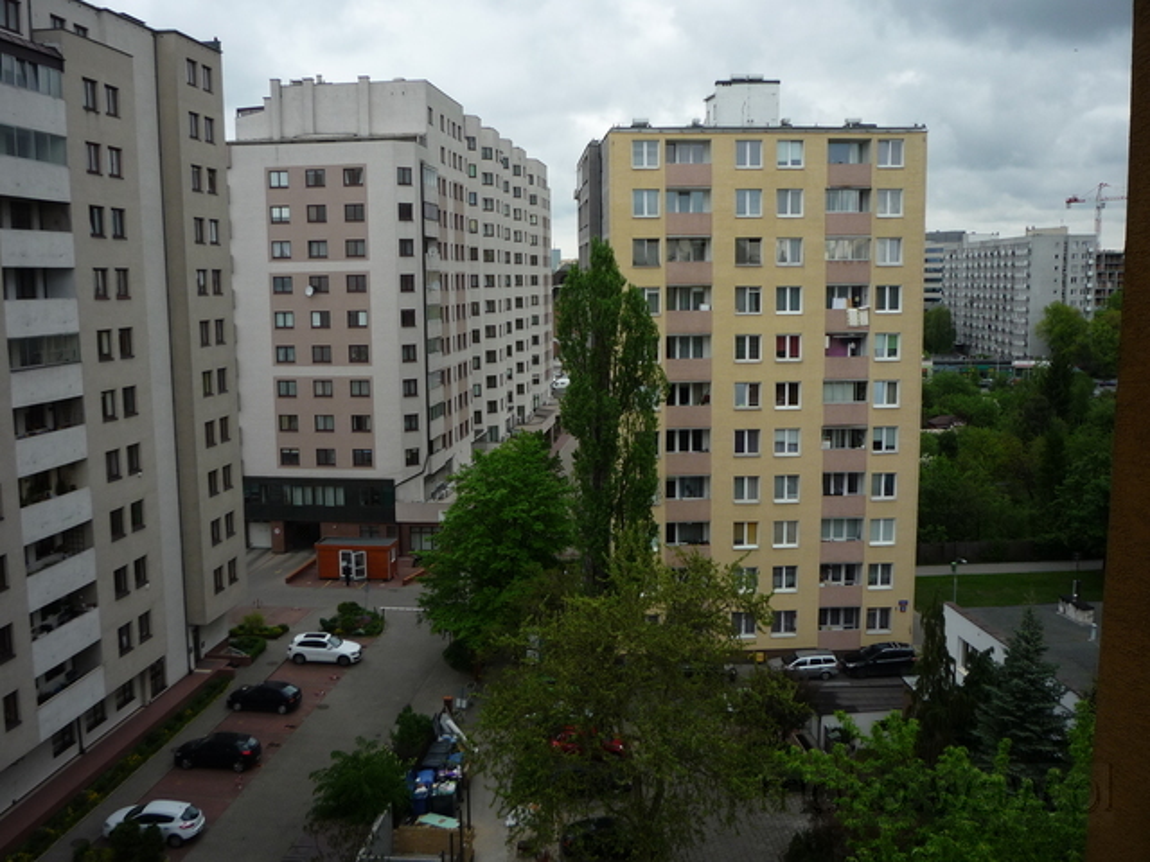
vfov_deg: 44.2
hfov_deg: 56.8
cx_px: 575
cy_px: 431
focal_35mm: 32
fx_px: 1063
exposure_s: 1/200
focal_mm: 5.2
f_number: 4
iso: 100
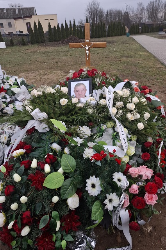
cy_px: 125
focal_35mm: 24
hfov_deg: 53.0
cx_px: 91
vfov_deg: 73.8
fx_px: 166
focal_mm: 5.54
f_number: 1.8
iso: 50
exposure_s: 1/365
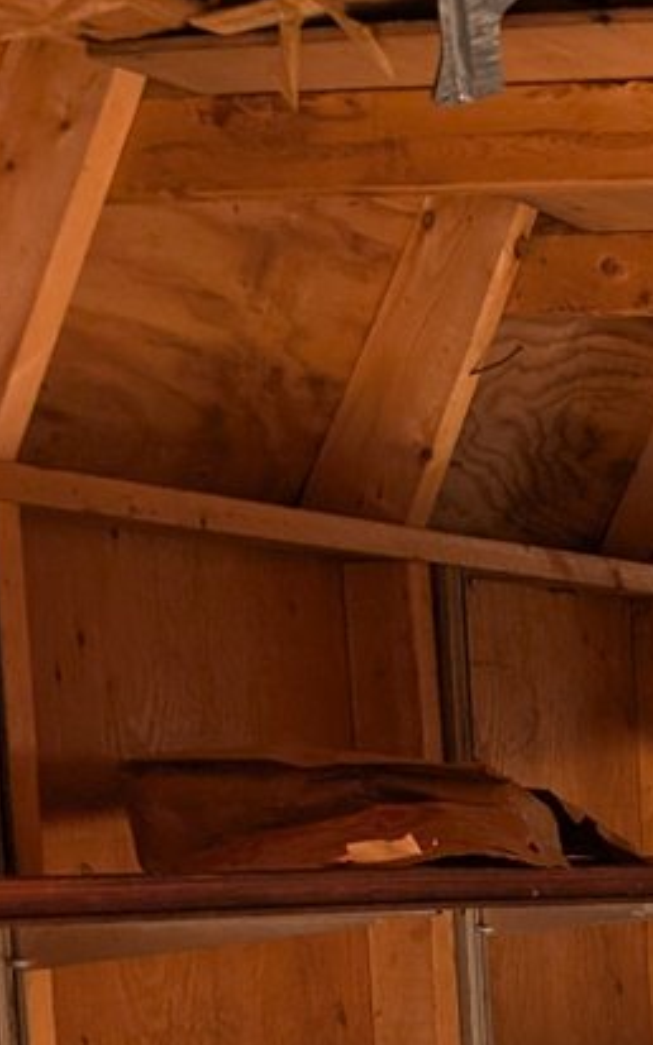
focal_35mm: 93
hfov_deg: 10.9
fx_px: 2649
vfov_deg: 21.7
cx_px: 1765
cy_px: 1003
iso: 116
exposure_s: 1/107
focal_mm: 6.9
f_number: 1.68
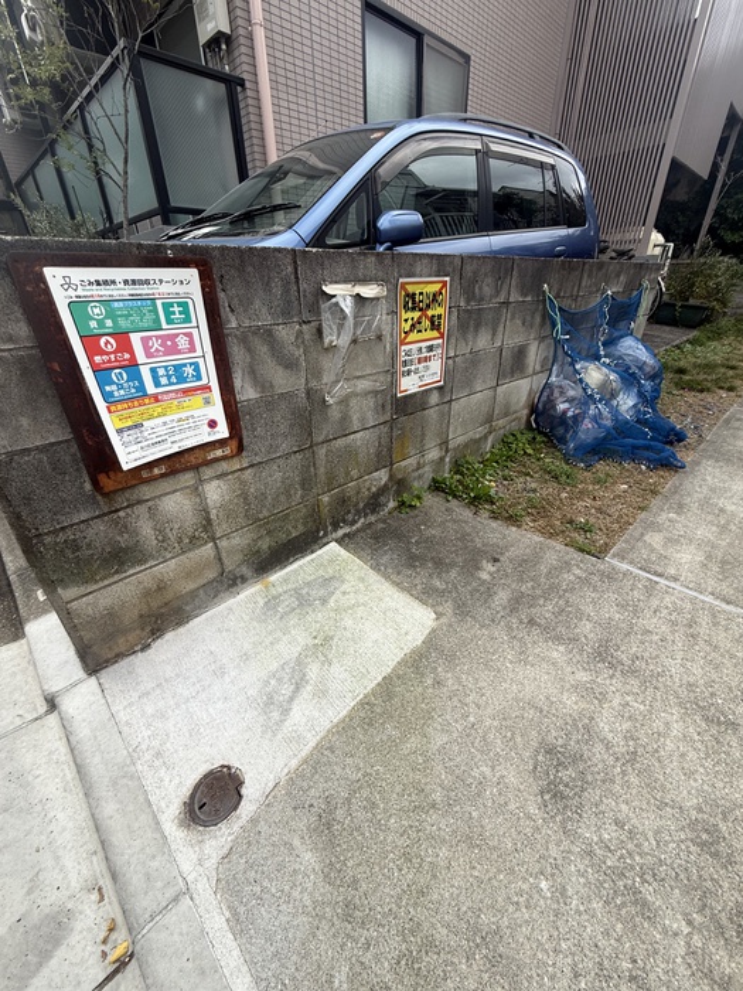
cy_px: 496
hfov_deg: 85.7
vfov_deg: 102.1
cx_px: 372
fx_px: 401
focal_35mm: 14
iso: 50
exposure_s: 1/468
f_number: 2.2
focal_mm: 2.22
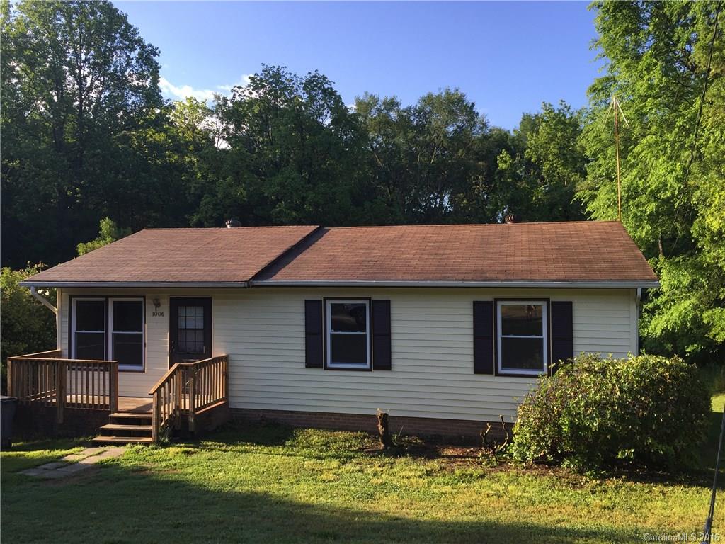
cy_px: 272
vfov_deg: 48.2
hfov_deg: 61.7
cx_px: 362
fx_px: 607
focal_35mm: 29
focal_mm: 4.15
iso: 32
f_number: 2.2
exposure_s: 1/549
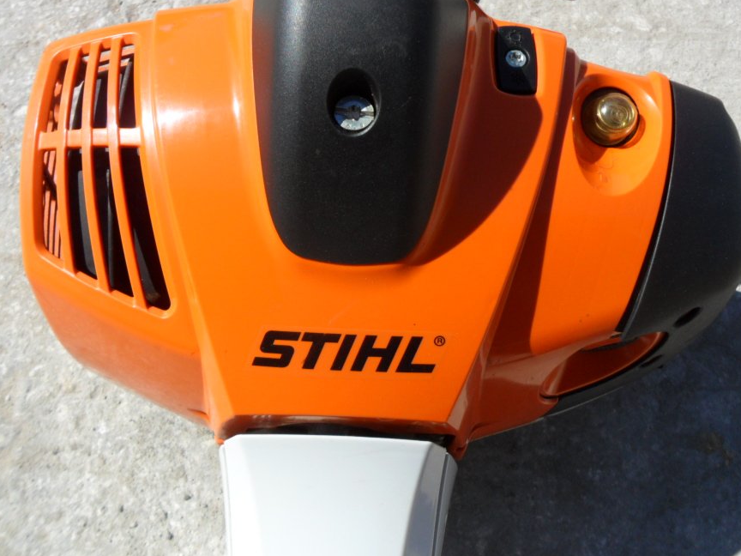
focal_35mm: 32
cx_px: 393
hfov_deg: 56.8
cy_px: 230
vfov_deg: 44.0
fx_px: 685
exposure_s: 1/750
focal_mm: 4.9
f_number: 3.5
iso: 80
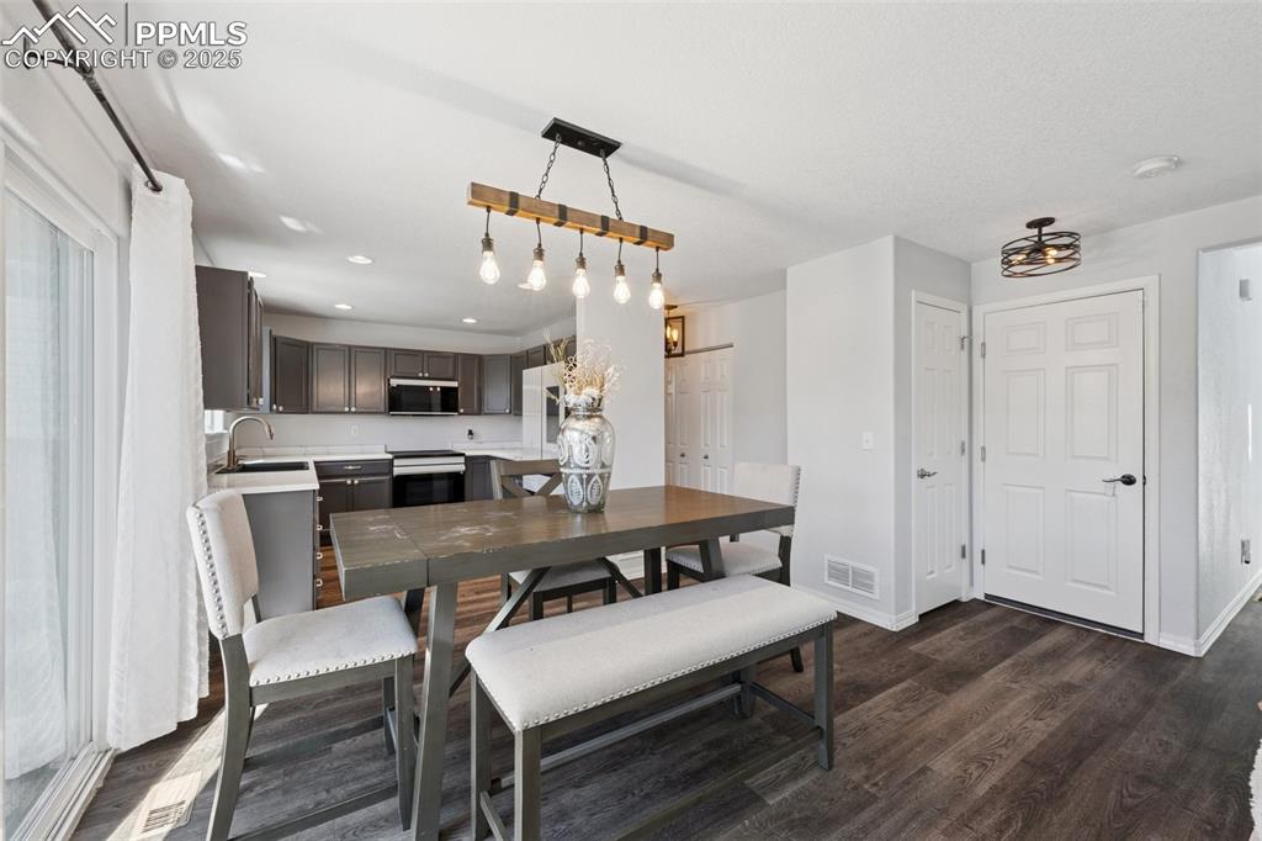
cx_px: 631
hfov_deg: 104.3
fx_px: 491
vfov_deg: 81.2
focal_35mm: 14
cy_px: 420
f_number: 11
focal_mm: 14
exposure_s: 1/4
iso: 100
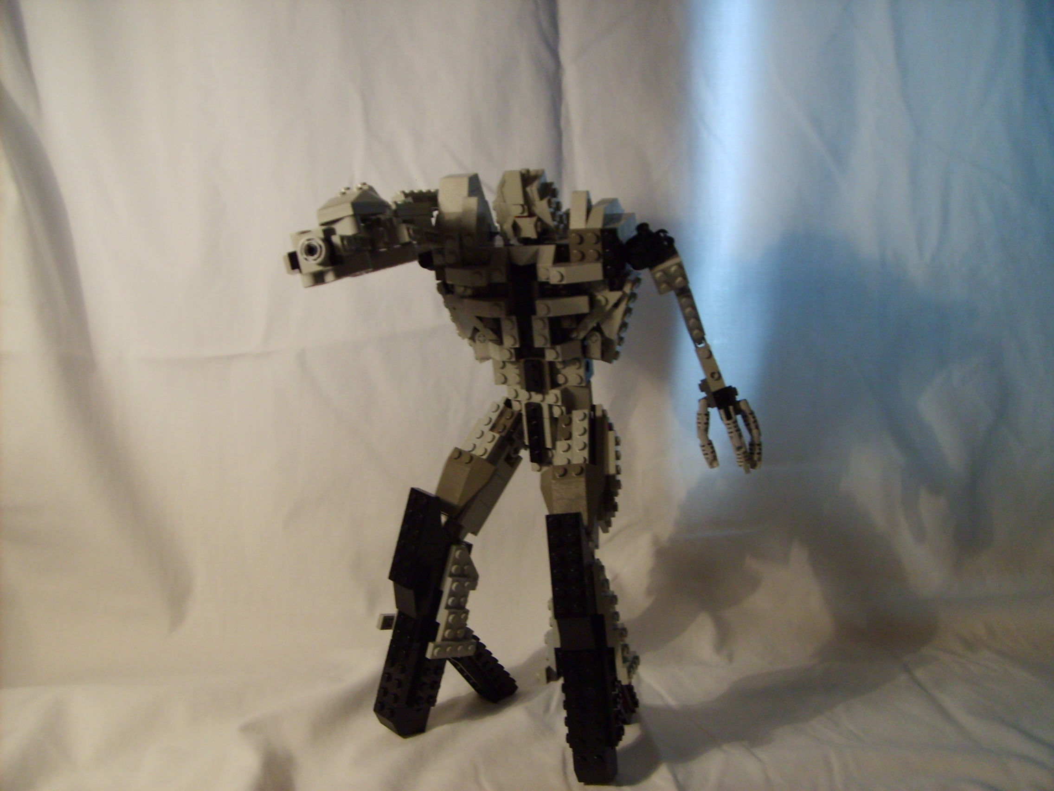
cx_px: 527
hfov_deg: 52.6
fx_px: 1066
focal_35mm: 35
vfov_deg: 40.7
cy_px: 396
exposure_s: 1/30
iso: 120
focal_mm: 5.8
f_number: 2.8
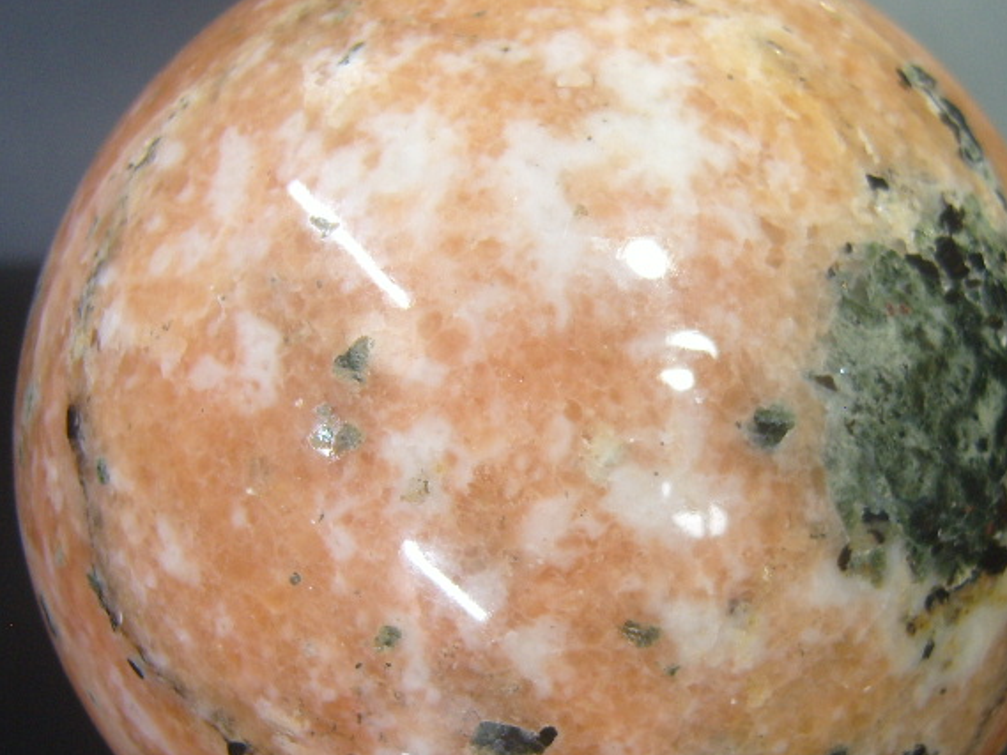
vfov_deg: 24.7
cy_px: 492
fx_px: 1717
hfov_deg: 32.7
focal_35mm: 59
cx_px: 565
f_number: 2.8
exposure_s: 1/90
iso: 80
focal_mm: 7.4
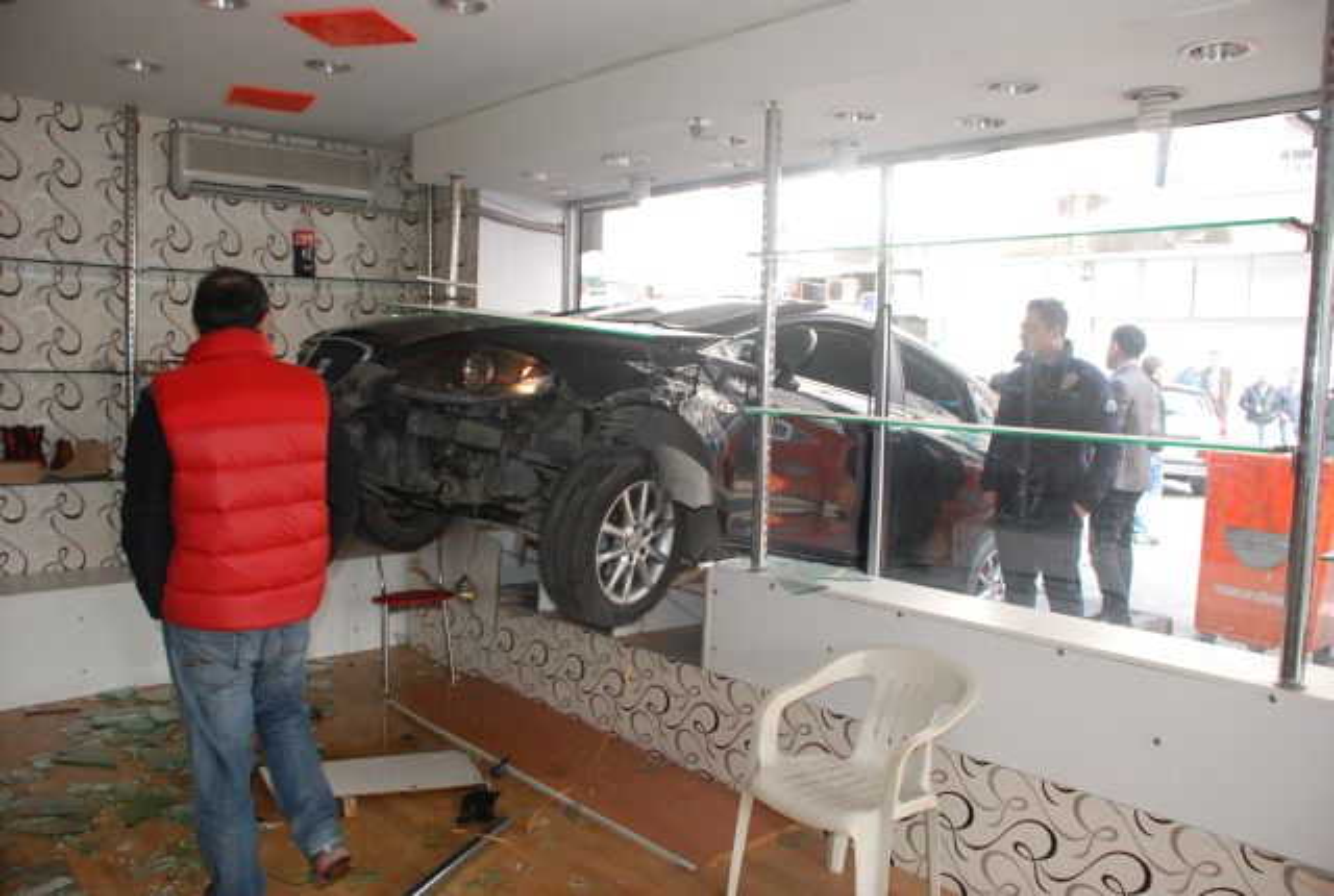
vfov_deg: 48.2
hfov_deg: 67.3
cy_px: 448
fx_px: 1003
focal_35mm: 27
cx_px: 667
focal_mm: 18
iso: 1000
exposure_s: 1/100
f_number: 5
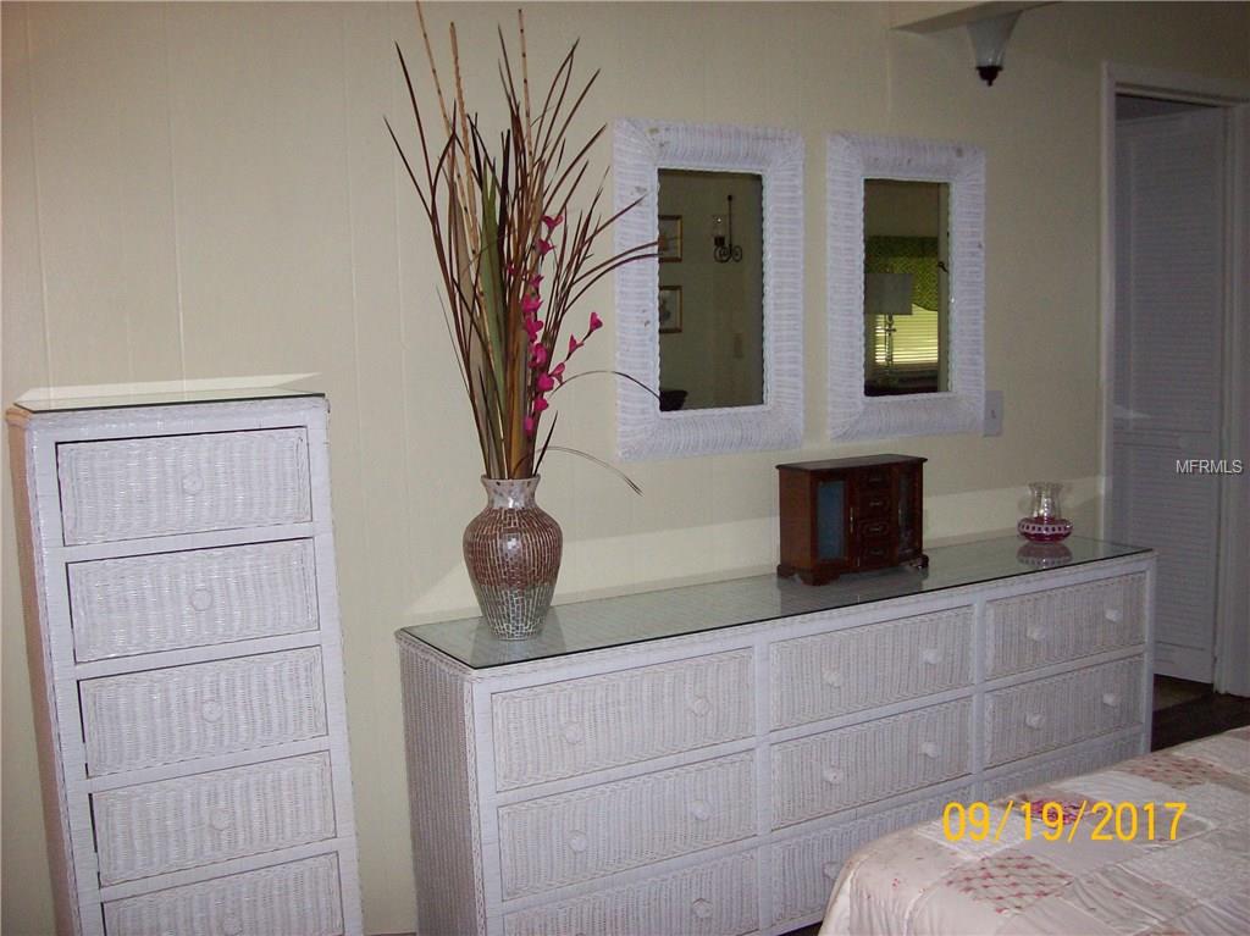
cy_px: 468
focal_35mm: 36
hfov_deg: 51.4
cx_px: 625
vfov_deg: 39.6
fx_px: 1299
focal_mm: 6
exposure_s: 1/64
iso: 140
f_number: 2.7
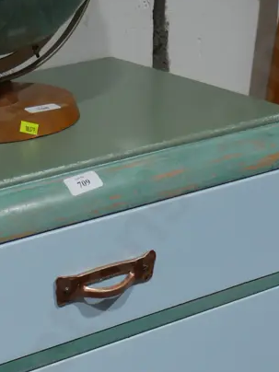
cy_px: 385
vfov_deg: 25.8
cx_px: 29
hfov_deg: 20.3
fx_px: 763
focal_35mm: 71
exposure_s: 1/100
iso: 200
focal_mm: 14
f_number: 3.5
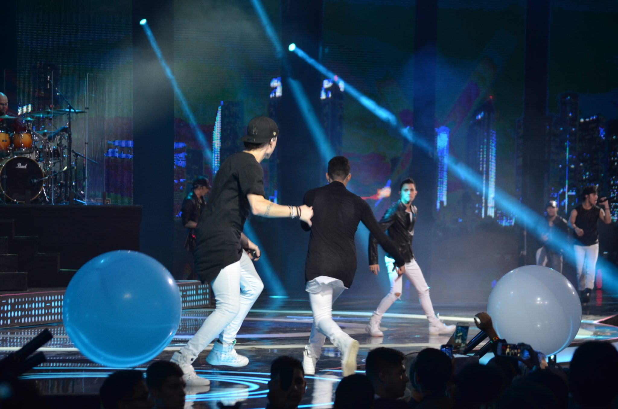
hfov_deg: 13.7
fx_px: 2569
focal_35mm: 150
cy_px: 204
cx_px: 309
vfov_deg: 9.1
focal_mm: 100
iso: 800
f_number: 4.5
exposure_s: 1/125
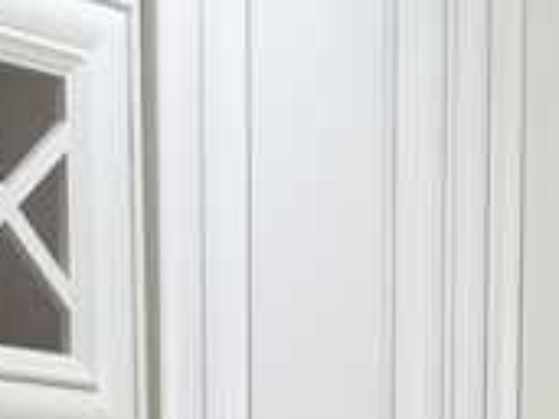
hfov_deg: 14.0
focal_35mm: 136
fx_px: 2195
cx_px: 709
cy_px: 953
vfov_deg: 9.8
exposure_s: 1/30
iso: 32
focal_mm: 4.15
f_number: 2.2
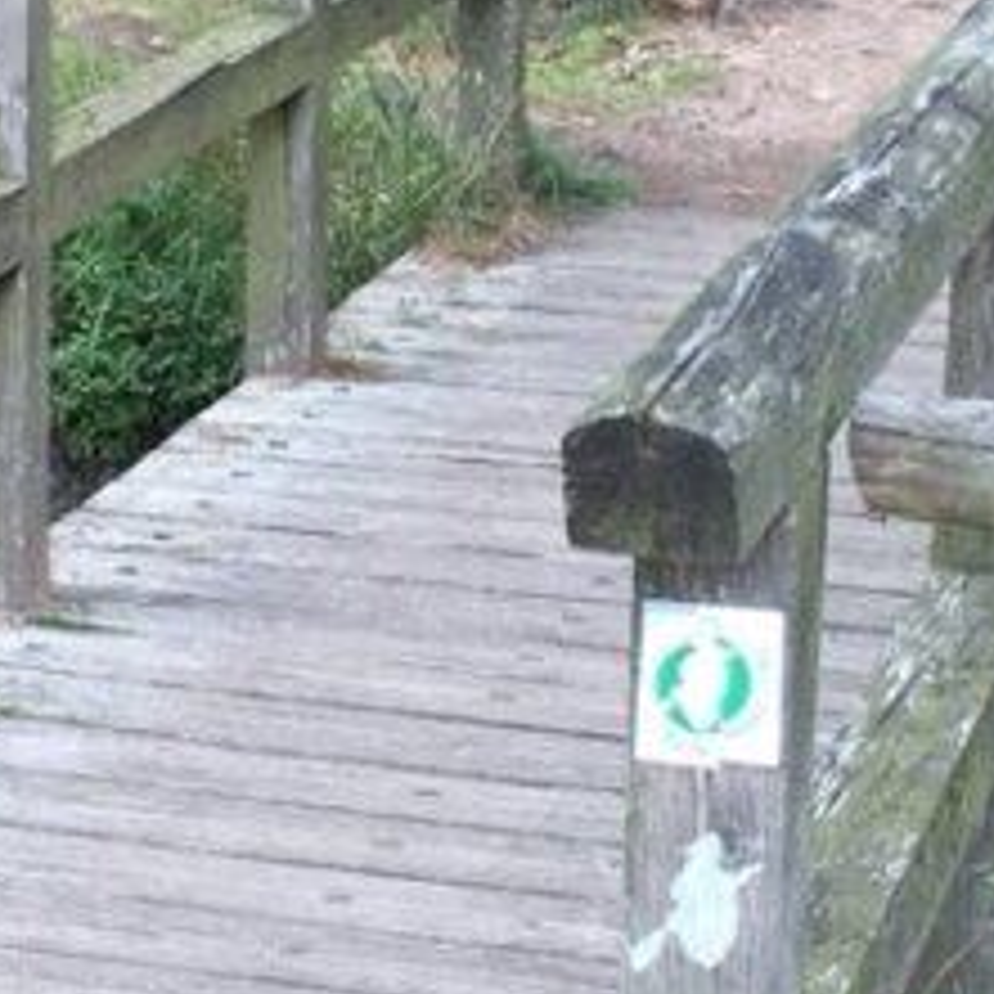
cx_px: 220
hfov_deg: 12.5
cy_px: 261
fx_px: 4516
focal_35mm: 139
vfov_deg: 12.5
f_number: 2.2
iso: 32
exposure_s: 1/120
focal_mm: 4.15
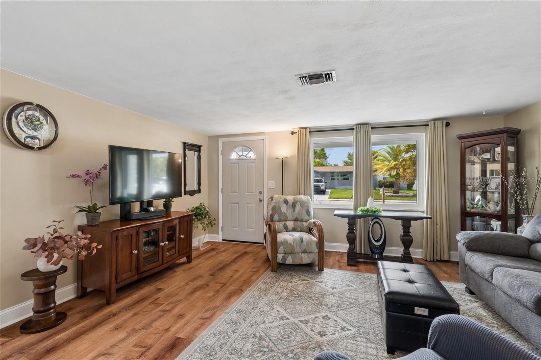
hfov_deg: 100.4
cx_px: 270
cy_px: 180
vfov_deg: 77.3
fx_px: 225
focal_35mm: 15
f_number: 7.1
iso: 100
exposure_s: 1/5
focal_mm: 10
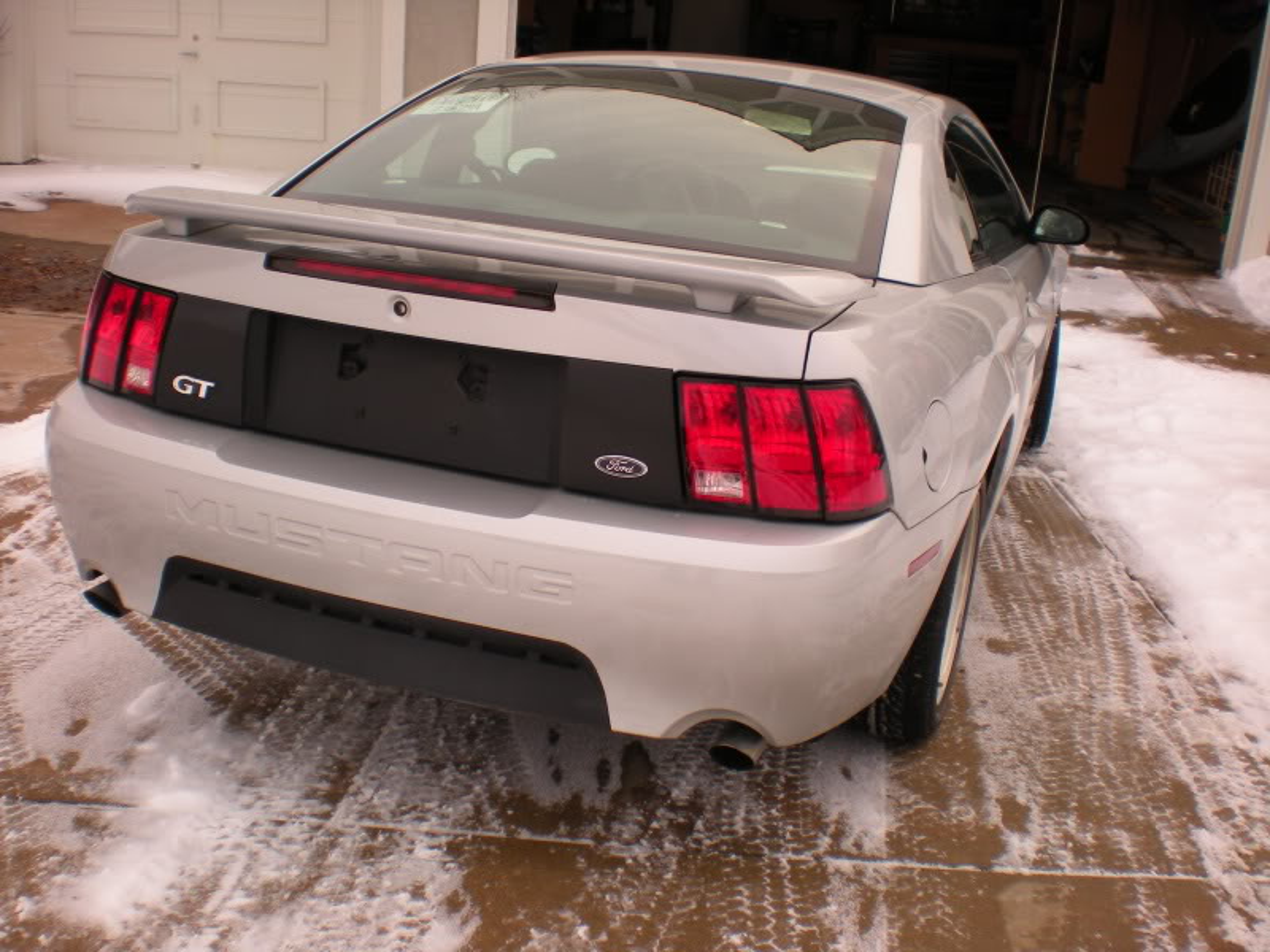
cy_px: 476
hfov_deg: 49.0
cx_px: 635
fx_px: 1394
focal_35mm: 38
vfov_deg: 37.7
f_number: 4.6
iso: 64
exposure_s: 1/212
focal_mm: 6.3
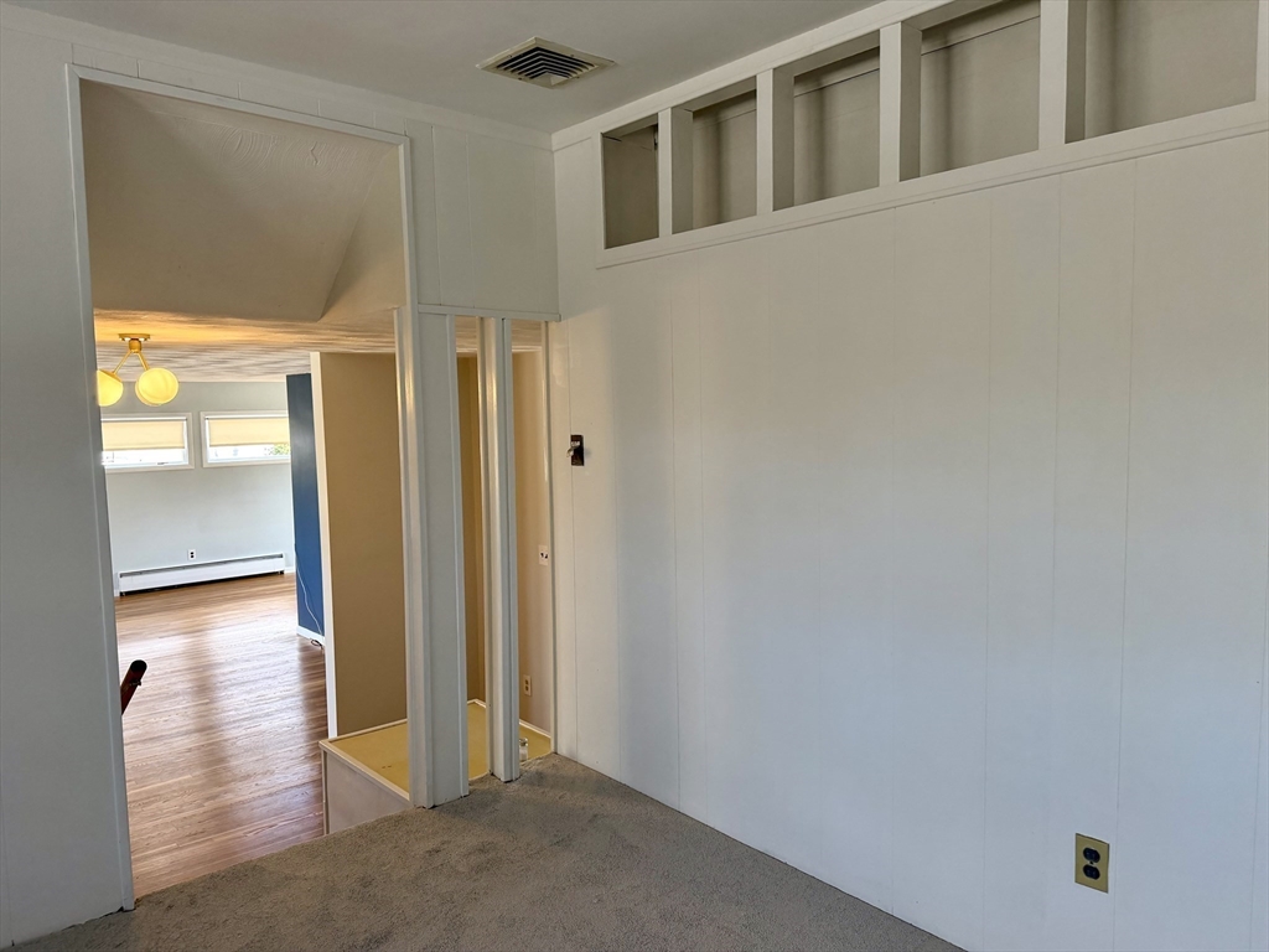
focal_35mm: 24
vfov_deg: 56.8
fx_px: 880
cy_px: 476
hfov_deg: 71.6
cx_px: 634
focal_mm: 6.76
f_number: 1.78
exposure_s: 1/120
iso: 250
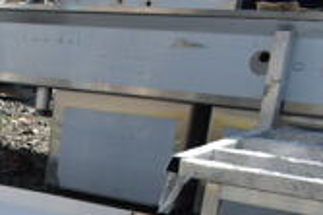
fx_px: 887
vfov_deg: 12.9
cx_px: -232
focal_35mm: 99
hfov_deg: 17.4
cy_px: 349
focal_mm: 18
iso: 100
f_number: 8
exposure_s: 1/250
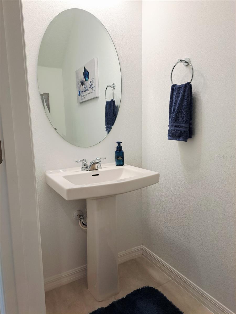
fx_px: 218
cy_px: 157
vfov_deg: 71.6
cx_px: 118
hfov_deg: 56.8
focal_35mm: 24
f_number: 1.8
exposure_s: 1/60.2
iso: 50
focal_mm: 5.23
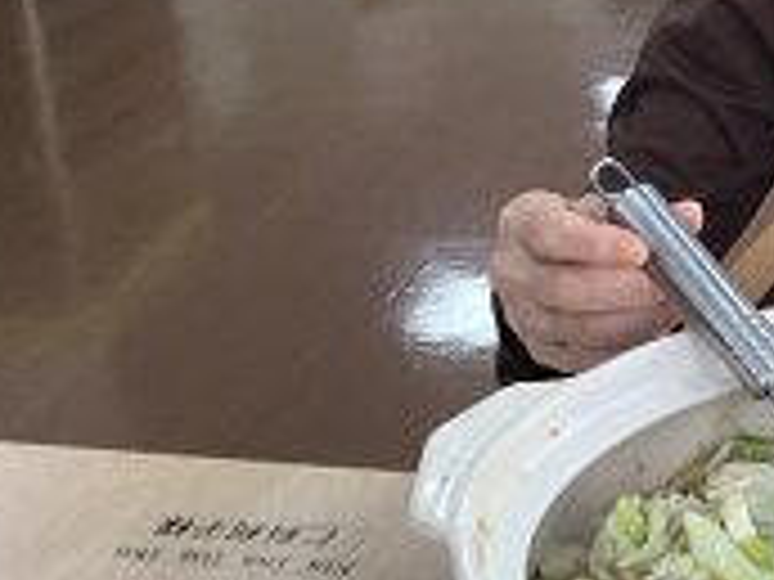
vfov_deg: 16.4
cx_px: 1094
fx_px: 2012
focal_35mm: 90
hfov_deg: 19.5
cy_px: 205
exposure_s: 1/60
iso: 32
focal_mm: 3.3
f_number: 2.4
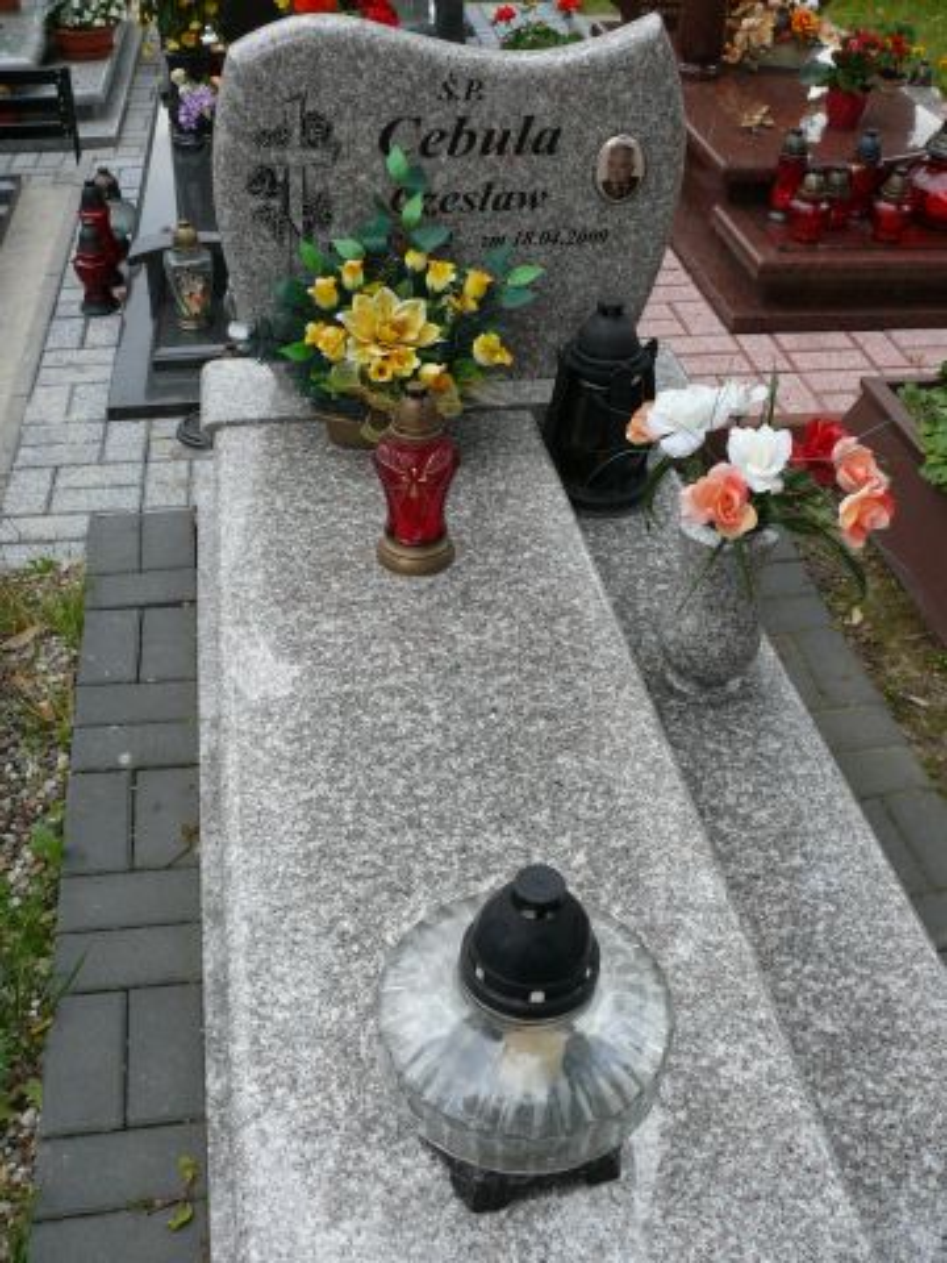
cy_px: 632
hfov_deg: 40.7
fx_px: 1277
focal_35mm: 35
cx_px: 474
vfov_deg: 52.6
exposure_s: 1/200
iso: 100
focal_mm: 7.4
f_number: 4
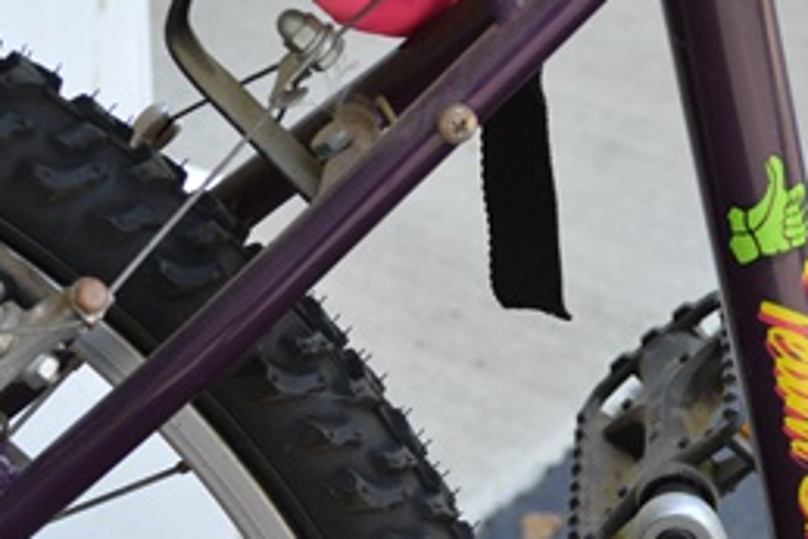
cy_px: 558
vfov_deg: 10.3
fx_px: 2964
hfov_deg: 15.5
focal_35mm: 132
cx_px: 437
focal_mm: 38
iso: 400
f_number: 5.6
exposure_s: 1/125
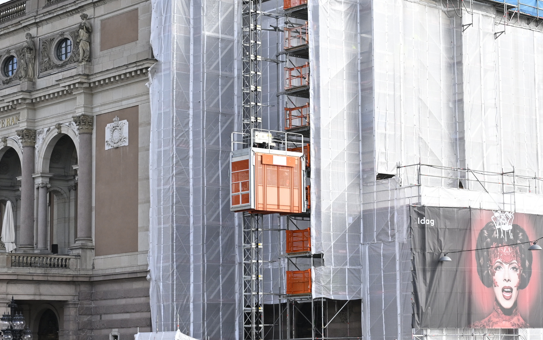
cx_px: 429
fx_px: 1351
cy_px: 168
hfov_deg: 22.4
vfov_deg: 14.3
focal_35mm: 91
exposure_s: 1/1600
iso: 320
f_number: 4
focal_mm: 34.5
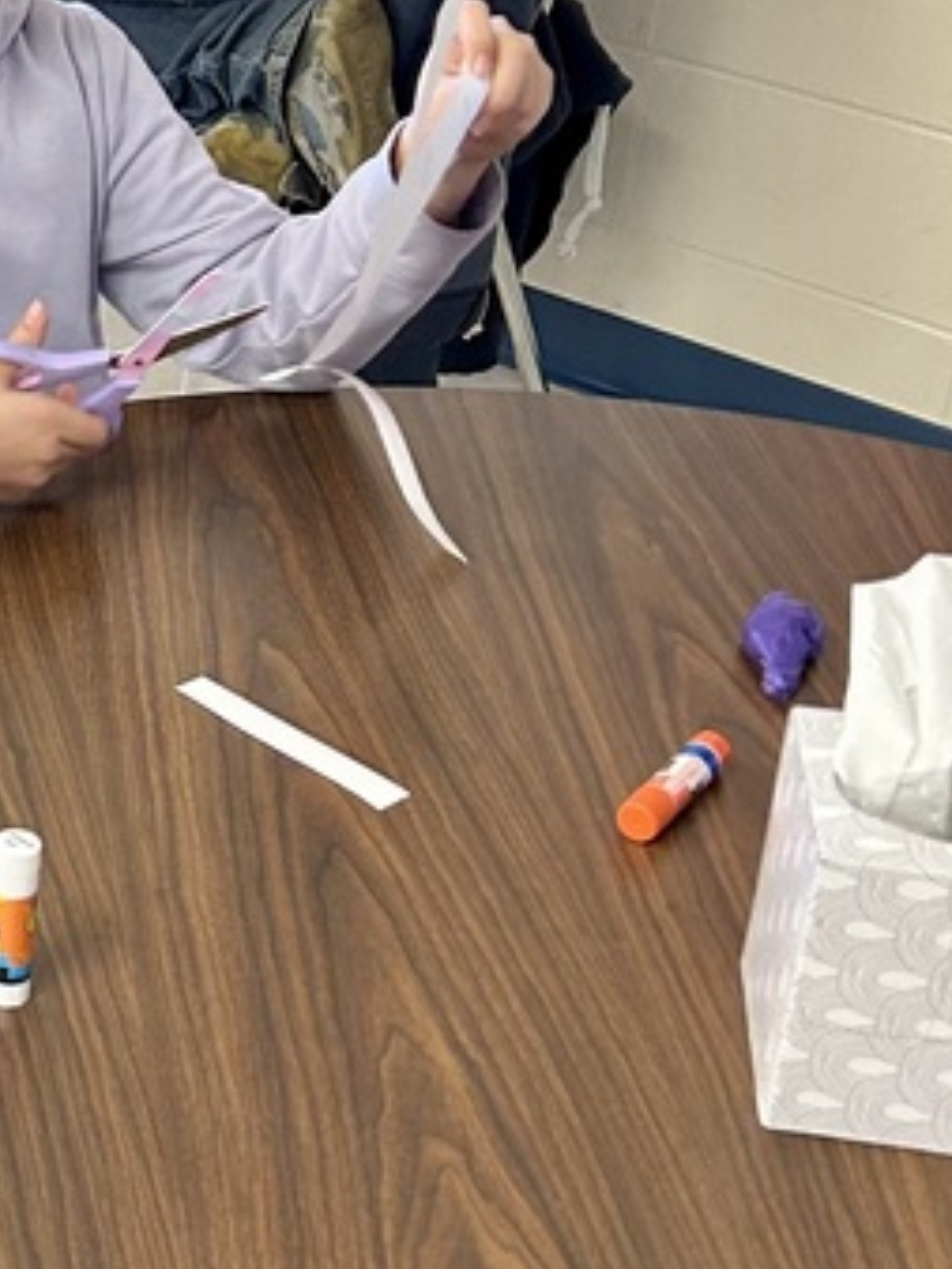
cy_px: 621
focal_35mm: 79
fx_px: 2895
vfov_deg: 24.7
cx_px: -286
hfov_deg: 17.5
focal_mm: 5.7
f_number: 1.5
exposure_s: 1/60
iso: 200
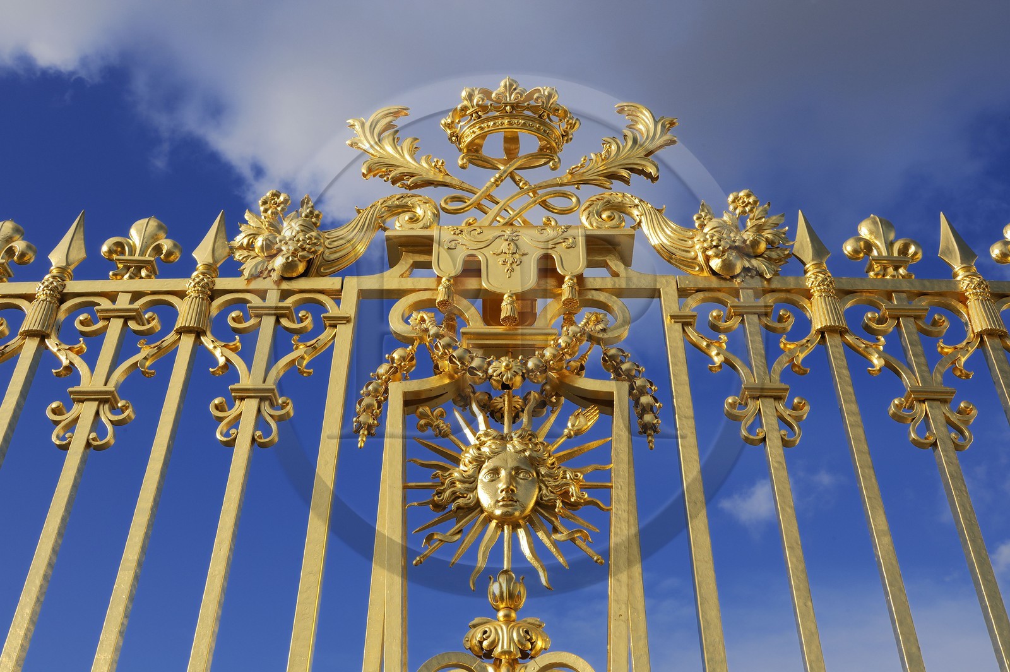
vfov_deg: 35.0
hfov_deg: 50.7
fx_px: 1065
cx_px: 505
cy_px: 336
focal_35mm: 38
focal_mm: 38
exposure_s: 1/160
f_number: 14
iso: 200
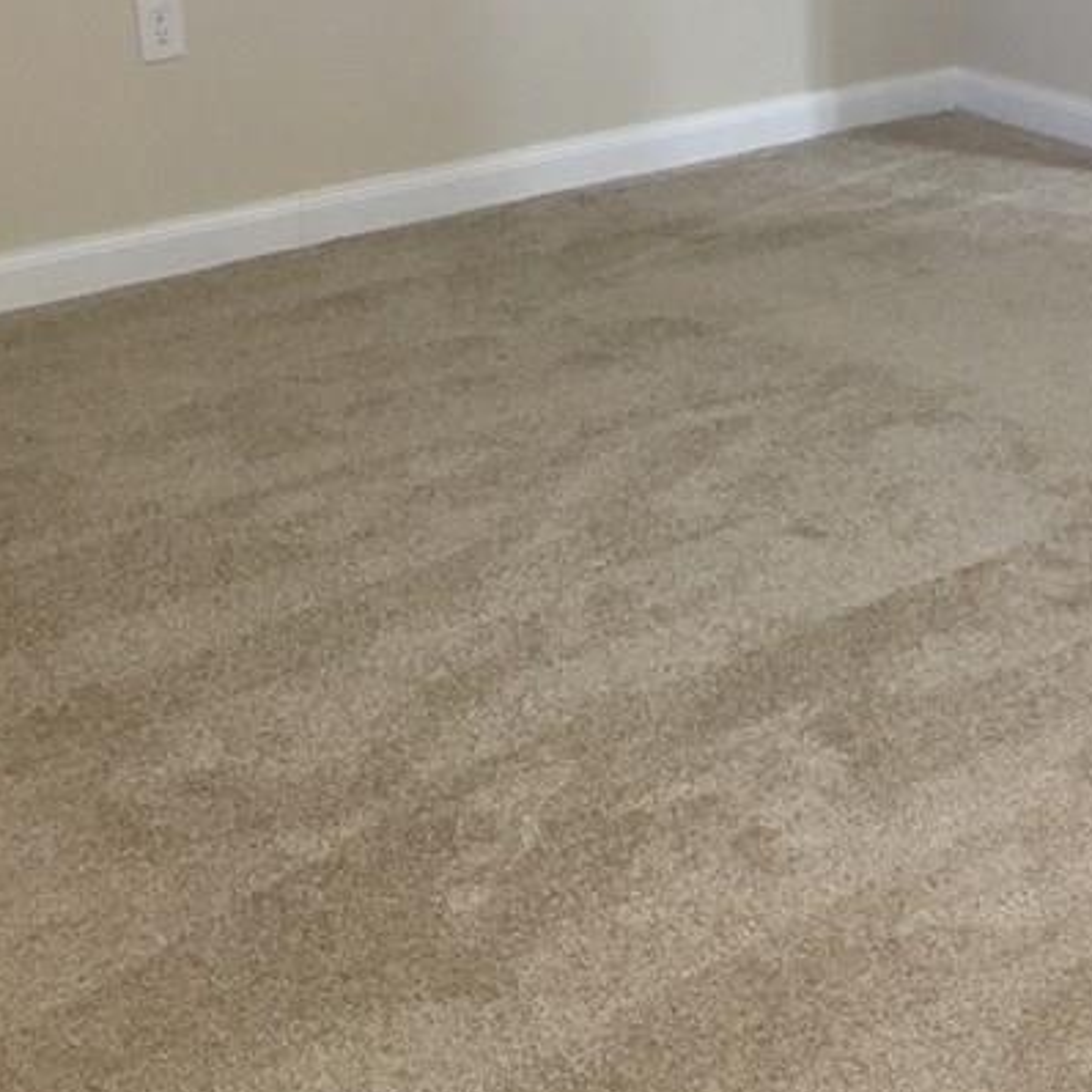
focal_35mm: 66
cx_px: 760
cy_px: 211
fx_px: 2356
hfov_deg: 25.9
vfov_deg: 25.6
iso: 125
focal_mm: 4.15
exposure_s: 1/30
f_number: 2.2
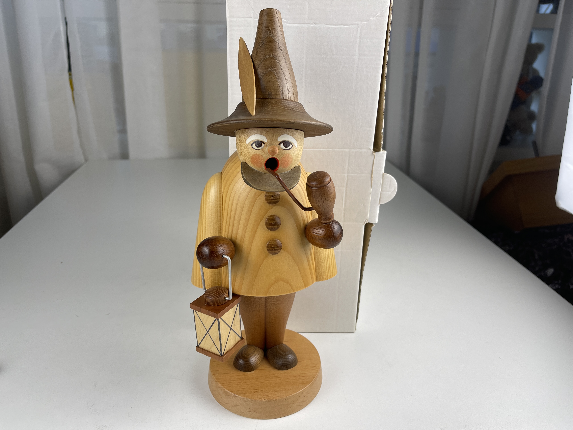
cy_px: 215
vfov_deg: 54.9
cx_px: 286
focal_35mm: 25
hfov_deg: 69.4
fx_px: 414
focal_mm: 5.1
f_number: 1.6
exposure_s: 1/185
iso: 32
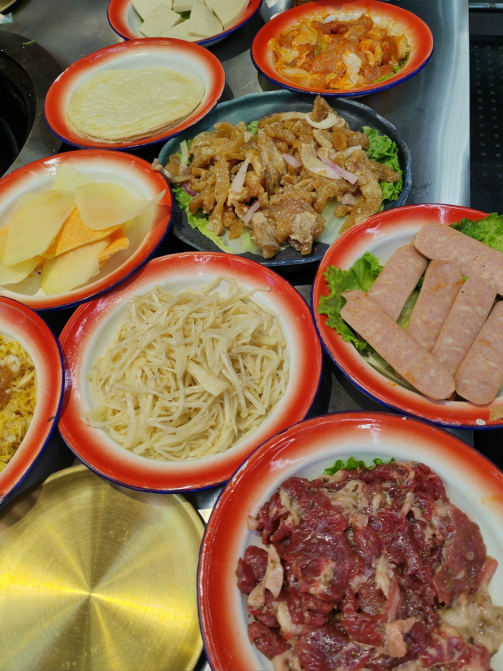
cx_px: 252
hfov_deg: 51.4
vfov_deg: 65.3
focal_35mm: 27
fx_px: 523
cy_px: 336
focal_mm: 5.52
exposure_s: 1/100
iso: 64
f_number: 1.9
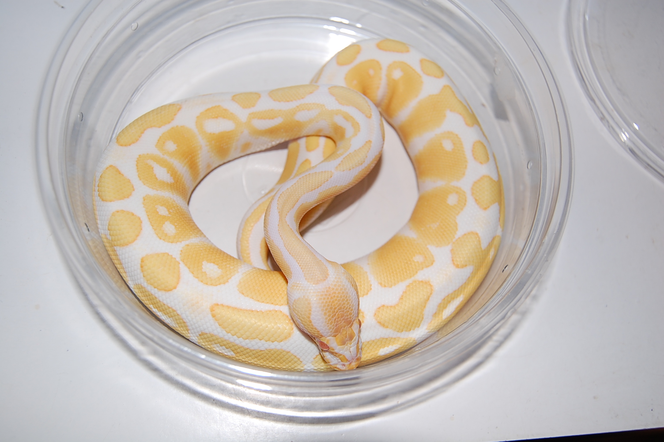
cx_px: 332
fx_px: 608
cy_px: 221
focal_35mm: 33
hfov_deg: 57.3
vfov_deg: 39.9
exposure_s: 1/60
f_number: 3.8
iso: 200
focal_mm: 22
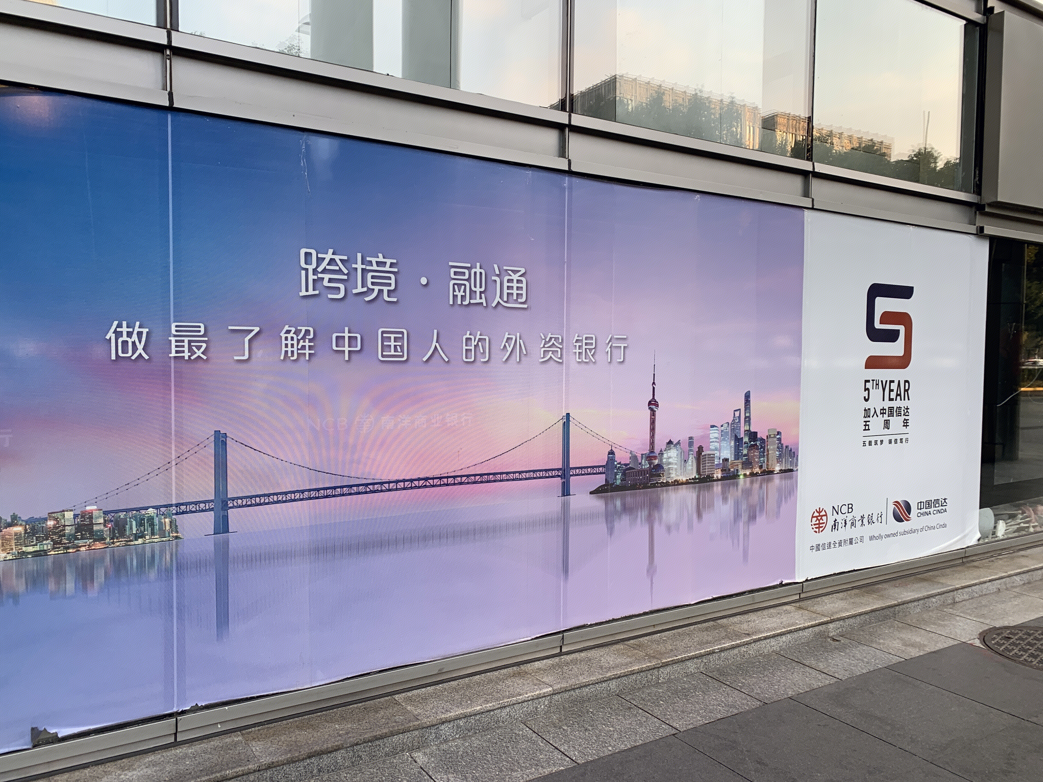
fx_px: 814
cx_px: 508
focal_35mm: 27
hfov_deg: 65.3
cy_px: 389
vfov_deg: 51.4
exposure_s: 1/129
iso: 25
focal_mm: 4.25
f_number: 1.8
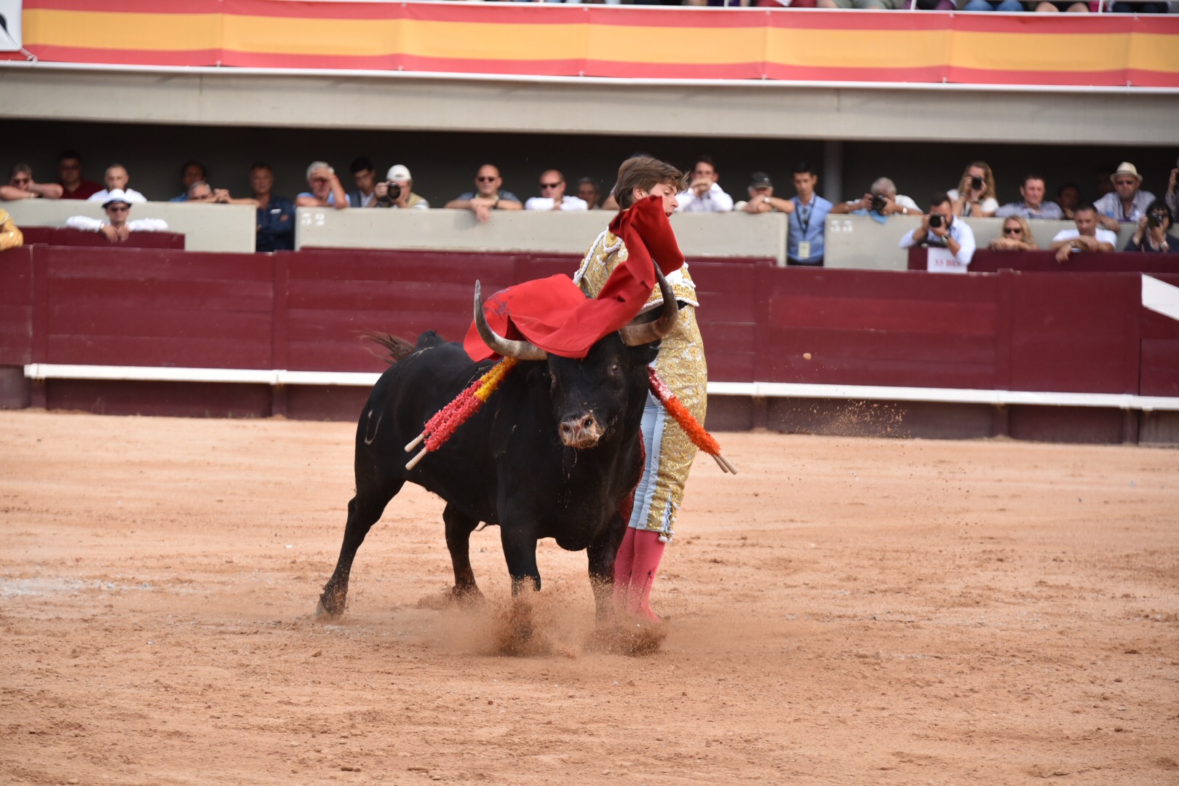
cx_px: 590
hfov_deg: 12.1
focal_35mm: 170
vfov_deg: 8.1
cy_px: 393
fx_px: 5567
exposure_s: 1/1250
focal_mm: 170
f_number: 5.6
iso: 1250
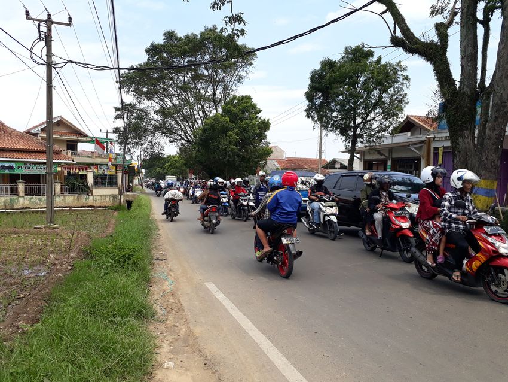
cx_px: 254
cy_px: 191
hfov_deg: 65.3
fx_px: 396
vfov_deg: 51.4
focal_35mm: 27
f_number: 1.9
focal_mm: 3.6
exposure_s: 1/886
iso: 40
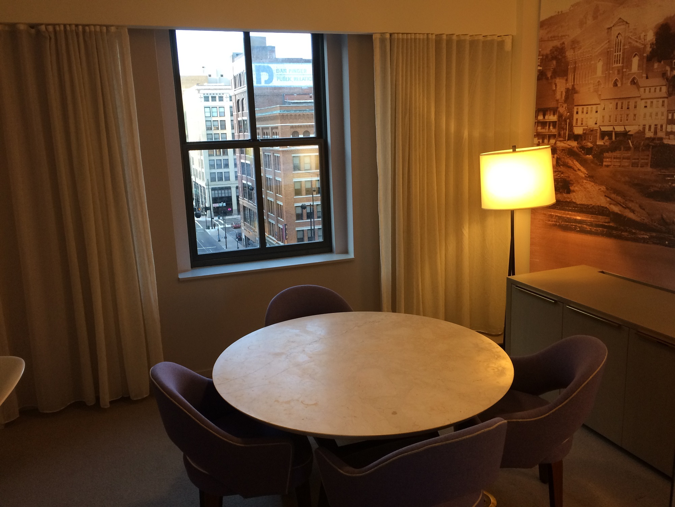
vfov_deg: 48.2
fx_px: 565
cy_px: 254
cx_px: 338
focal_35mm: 29
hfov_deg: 61.7
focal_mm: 4.15
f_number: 2.2
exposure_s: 1/30
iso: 40
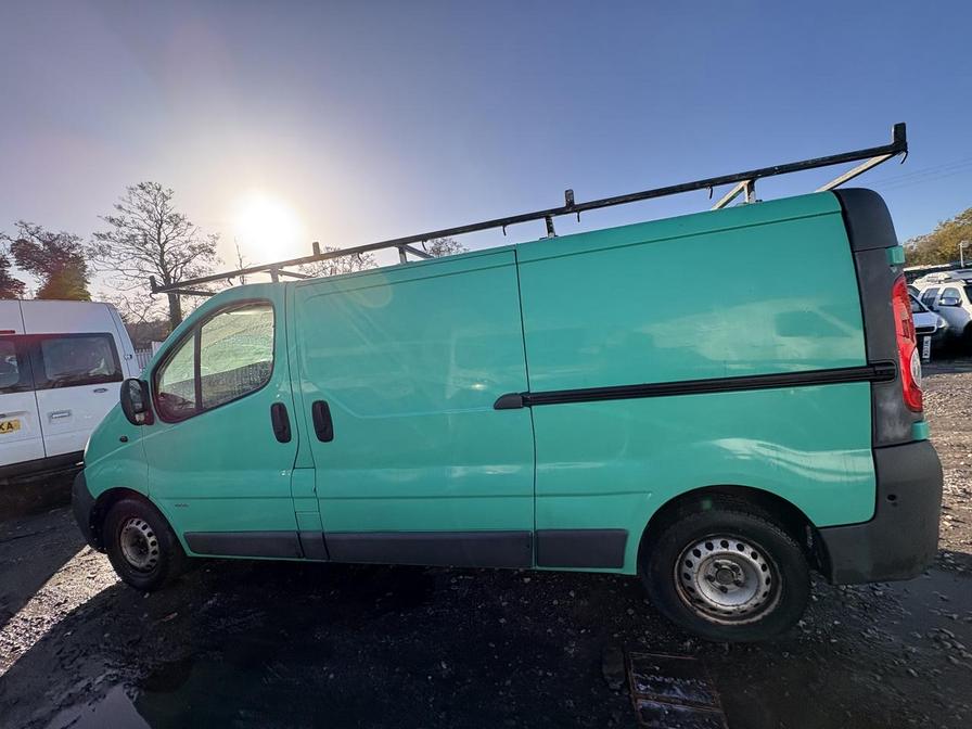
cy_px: 364
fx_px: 393
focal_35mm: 14
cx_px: 486
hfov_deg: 102.1
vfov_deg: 85.7
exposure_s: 1/771
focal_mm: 2.22
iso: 40
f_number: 2.2
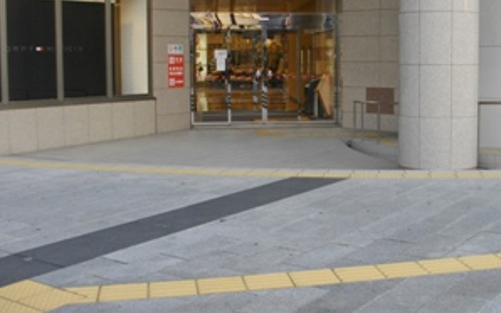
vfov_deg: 25.1
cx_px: 348
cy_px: 96
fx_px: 696
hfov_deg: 39.0
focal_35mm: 51
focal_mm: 5.7
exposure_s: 1/160
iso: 100
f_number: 2.9
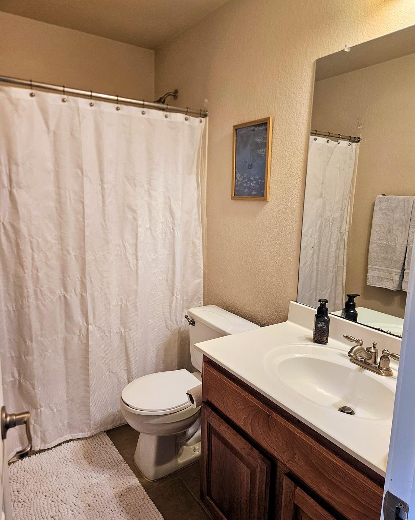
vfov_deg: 70.3
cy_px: 267
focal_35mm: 24
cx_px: 207
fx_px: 369
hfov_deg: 58.8
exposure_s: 1/120
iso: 320
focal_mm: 5.4
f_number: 1.8
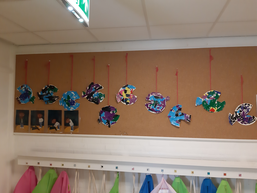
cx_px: 128
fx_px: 200
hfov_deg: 65.3
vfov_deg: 51.4
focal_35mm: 27
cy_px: 96
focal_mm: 3.93
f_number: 1.7
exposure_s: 1/50
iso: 500
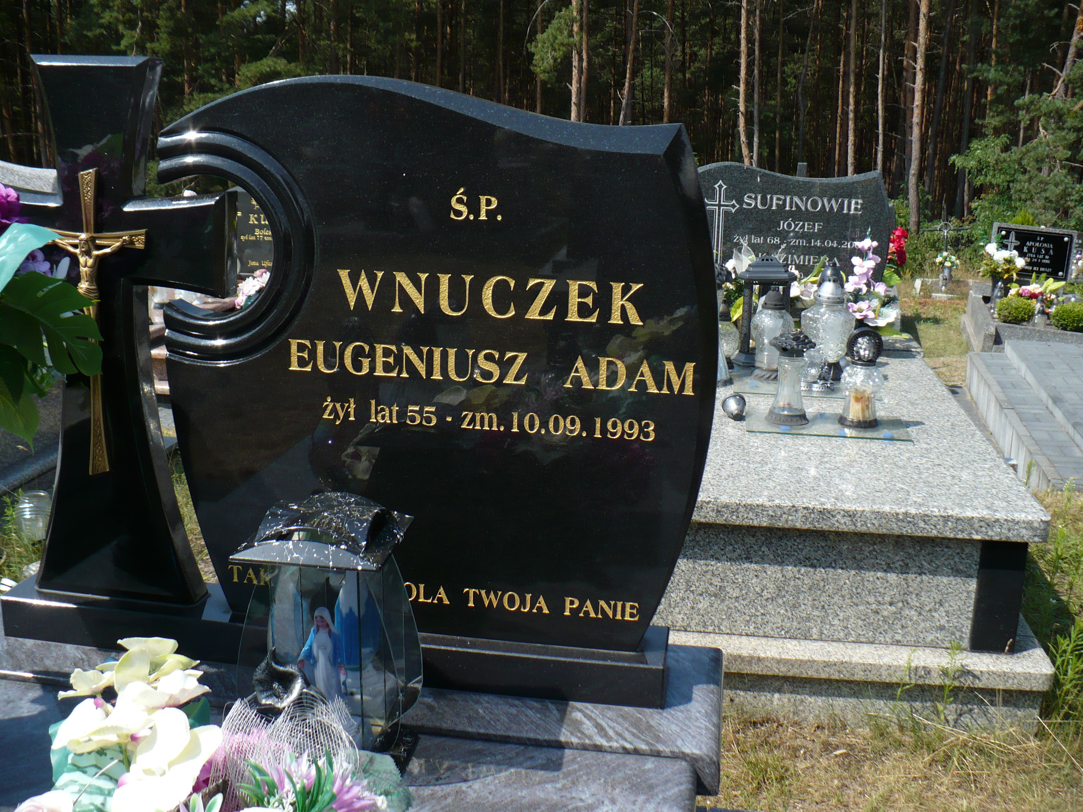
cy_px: 406
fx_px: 1158
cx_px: 542
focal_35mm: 37
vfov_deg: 38.7
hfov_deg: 50.1
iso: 100
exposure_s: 1/1300
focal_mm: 6.1
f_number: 2.8
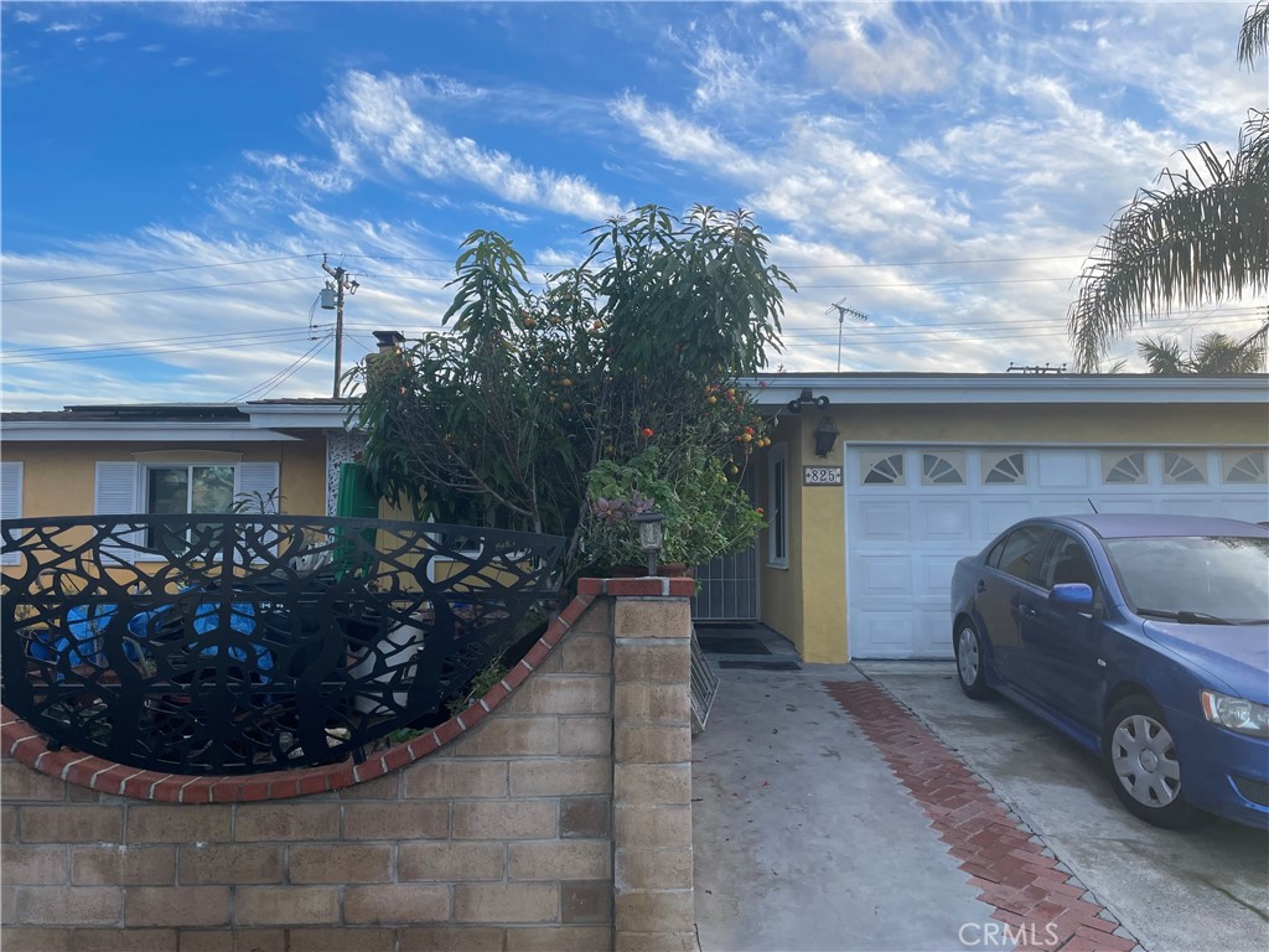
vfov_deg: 53.1
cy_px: 476
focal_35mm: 26
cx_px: 634
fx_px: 953
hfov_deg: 67.3
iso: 32
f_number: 1.6
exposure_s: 1/836
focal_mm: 4.2
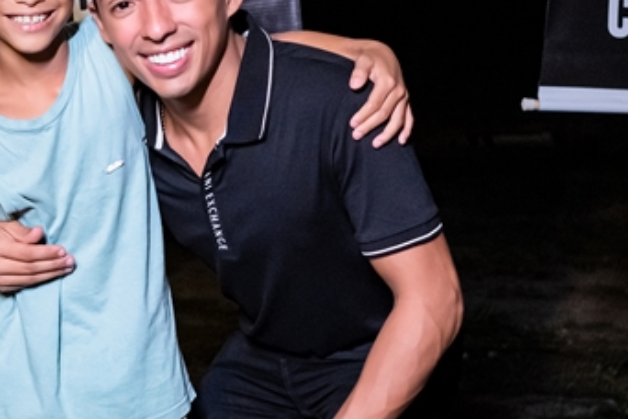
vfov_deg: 17.5
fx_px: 1361
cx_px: 140
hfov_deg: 25.6
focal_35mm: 78
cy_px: 169
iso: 2500
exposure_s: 1/400
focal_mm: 24
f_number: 2.8
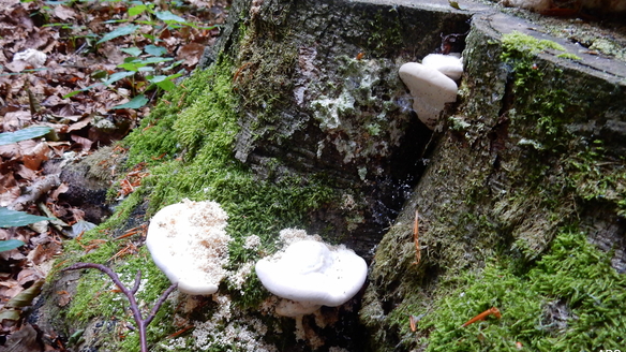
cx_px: 313
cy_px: 132
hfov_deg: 67.9
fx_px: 465
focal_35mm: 28
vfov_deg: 41.2
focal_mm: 4.5
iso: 160
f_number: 3.7
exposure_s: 1/30
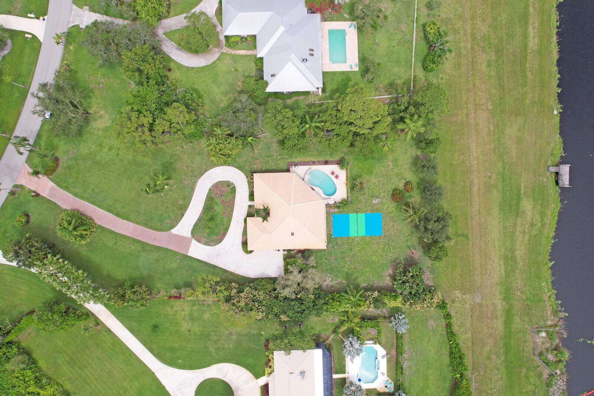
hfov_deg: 78.6
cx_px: 297
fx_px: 363
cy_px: 198
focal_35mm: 22
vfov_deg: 57.2
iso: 160
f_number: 2.8
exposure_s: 1/2000
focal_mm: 8.38
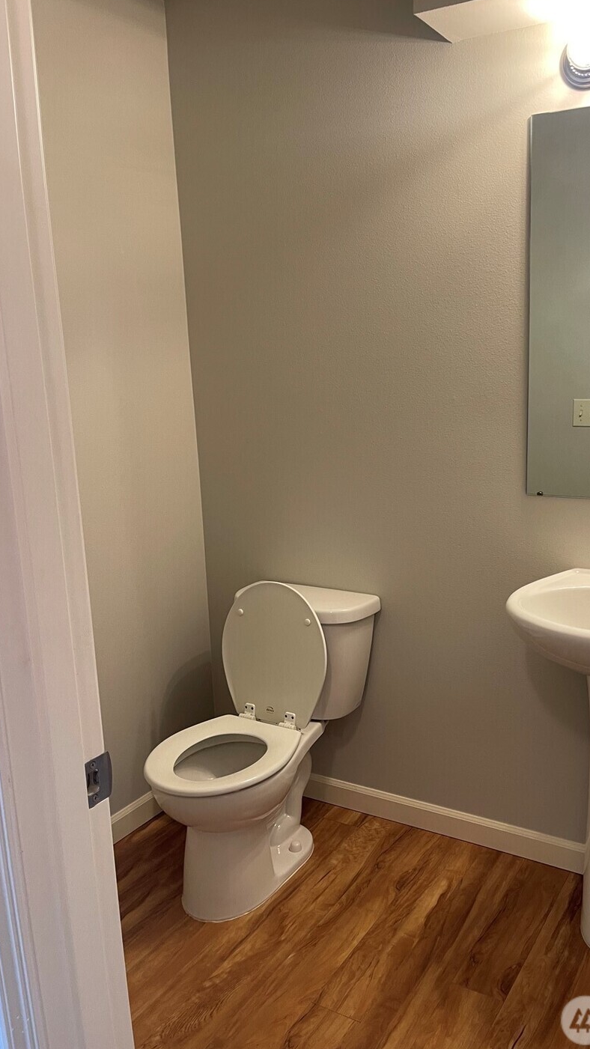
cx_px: 386
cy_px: 516
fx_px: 779
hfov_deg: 41.0
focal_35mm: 28
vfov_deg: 67.9
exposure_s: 1/60
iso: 125
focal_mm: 5.1
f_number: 1.6
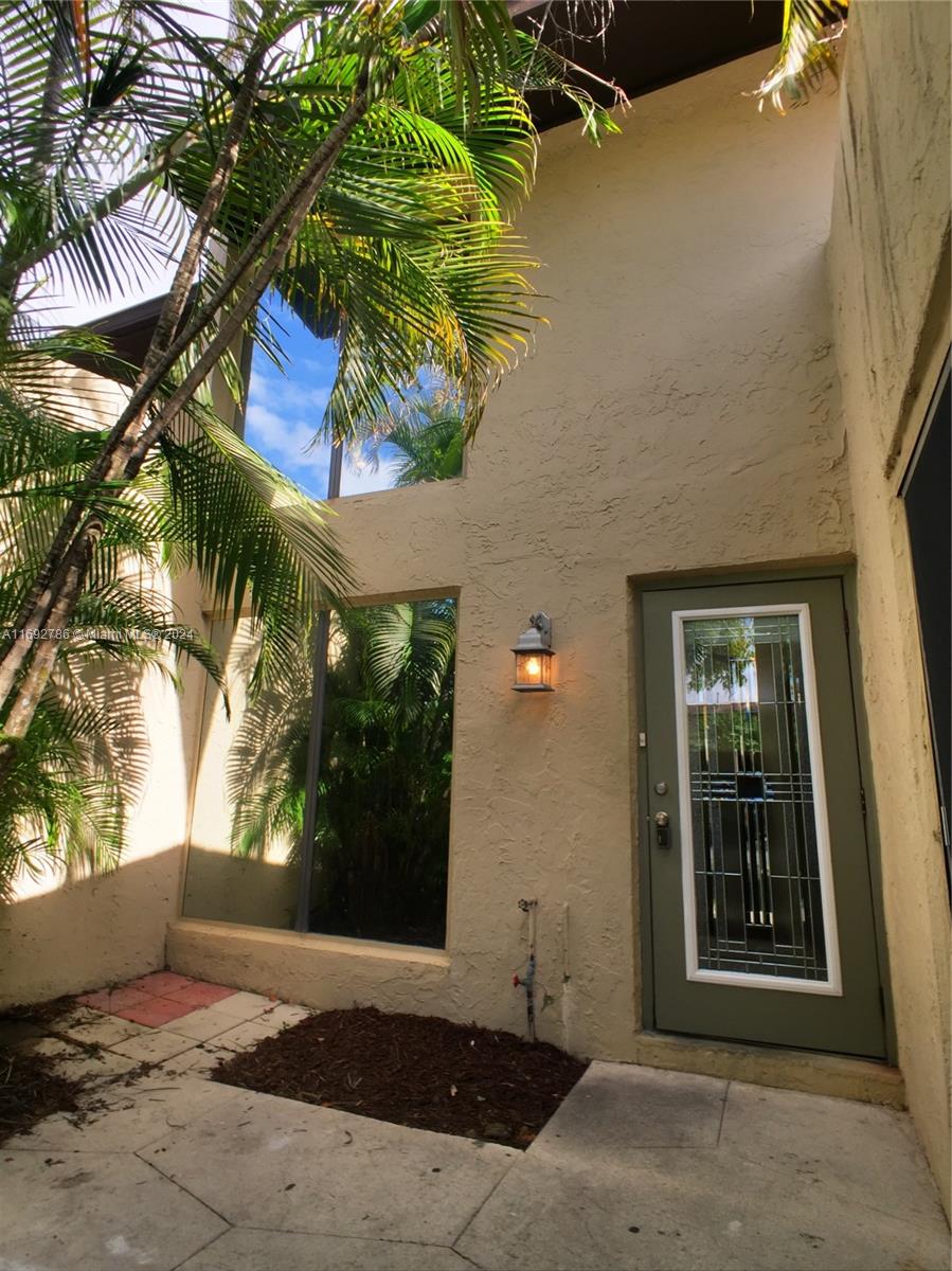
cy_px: 636
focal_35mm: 29
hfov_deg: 48.2
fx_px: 1064
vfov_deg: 61.7
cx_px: 476
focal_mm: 4.15
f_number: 2.2
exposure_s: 1/1582
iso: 32
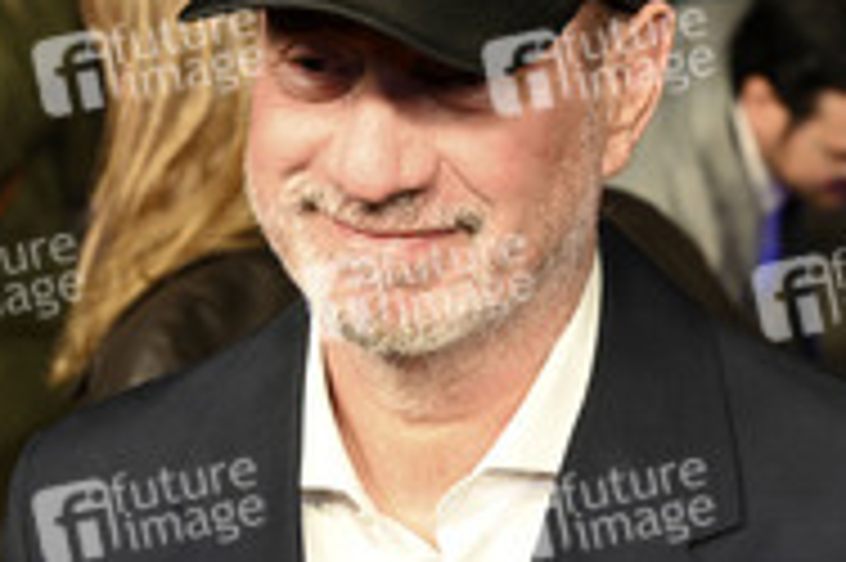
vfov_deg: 8.1
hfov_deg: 12.2
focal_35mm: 168
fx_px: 3944
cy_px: 400
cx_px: 479
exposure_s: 1/125
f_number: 5.6
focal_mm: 70
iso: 640
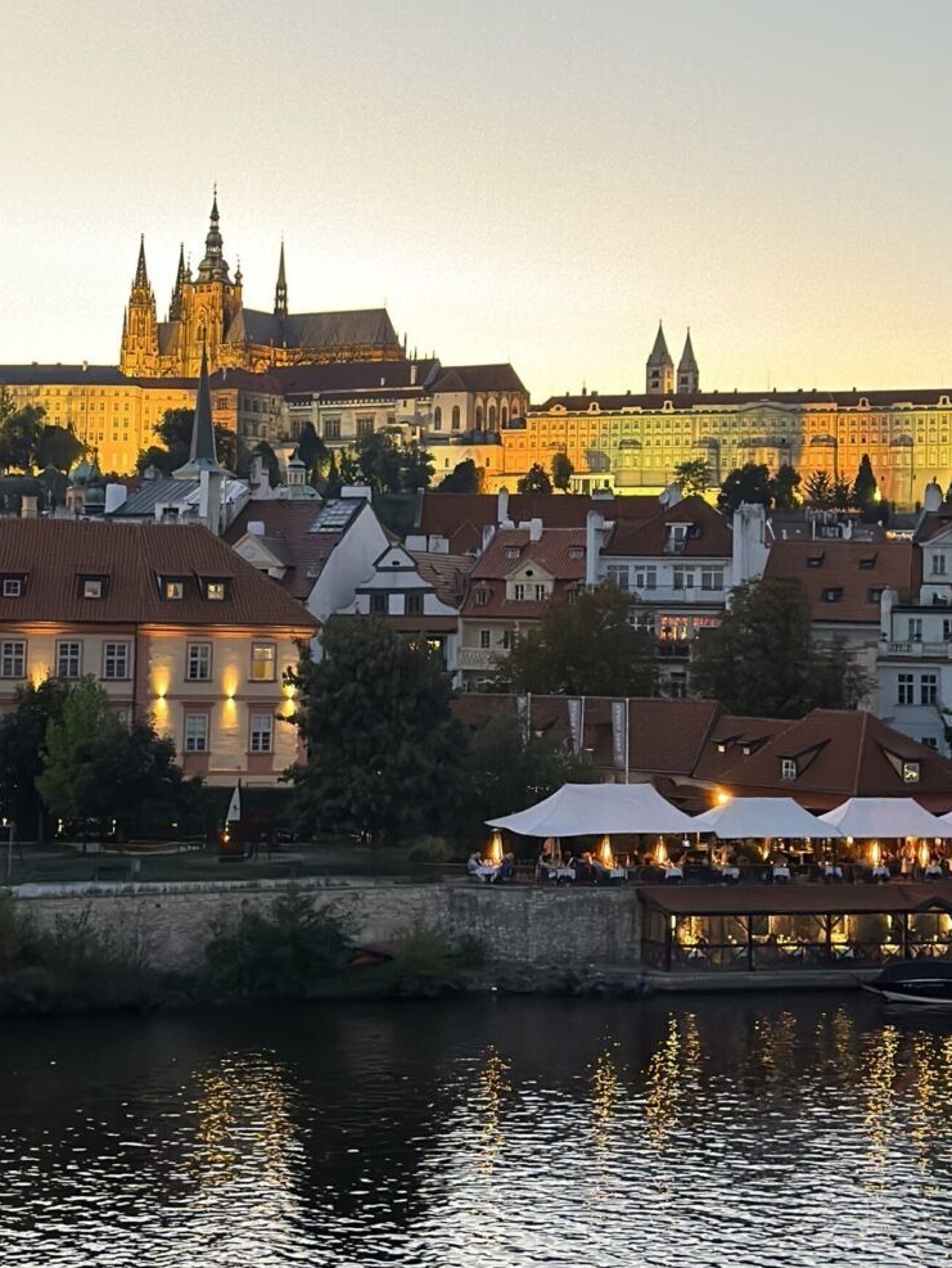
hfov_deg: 21.0
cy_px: 427
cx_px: 522
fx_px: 2565
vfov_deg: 27.6
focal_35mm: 70
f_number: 1.78
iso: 800
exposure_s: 1/25
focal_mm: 6.86
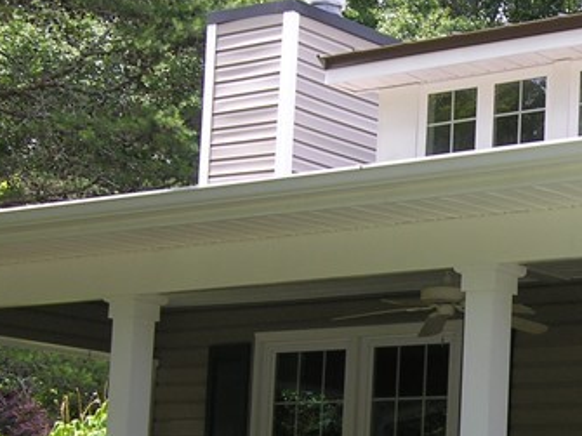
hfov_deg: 16.8
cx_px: 671
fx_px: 1899
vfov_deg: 12.9
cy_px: 445
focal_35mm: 113
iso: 50
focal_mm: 9.3
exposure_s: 1/96.8
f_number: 4.8
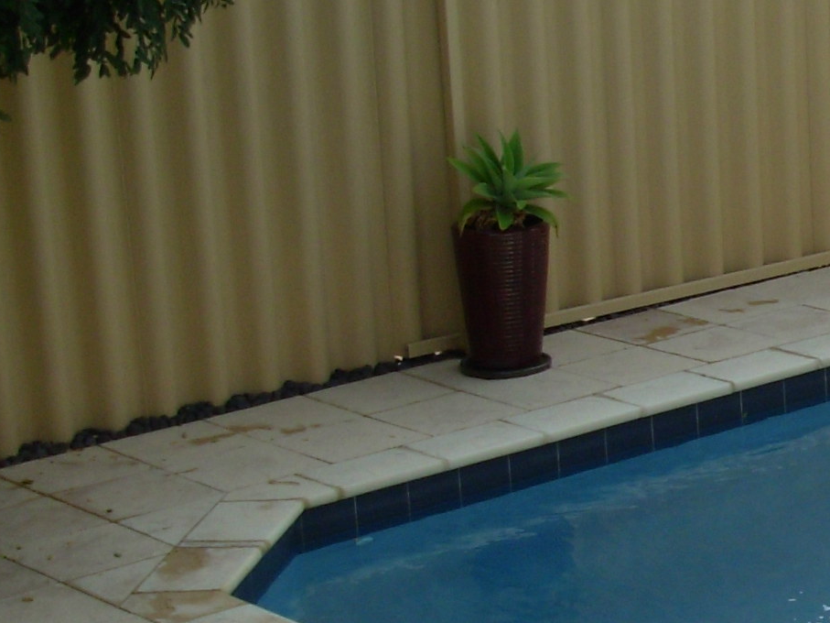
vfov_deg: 12.5
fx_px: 2829
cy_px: 418
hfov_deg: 15.6
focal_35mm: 118
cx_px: 1167
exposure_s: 1/966
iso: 50
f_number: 2.9
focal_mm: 6.3
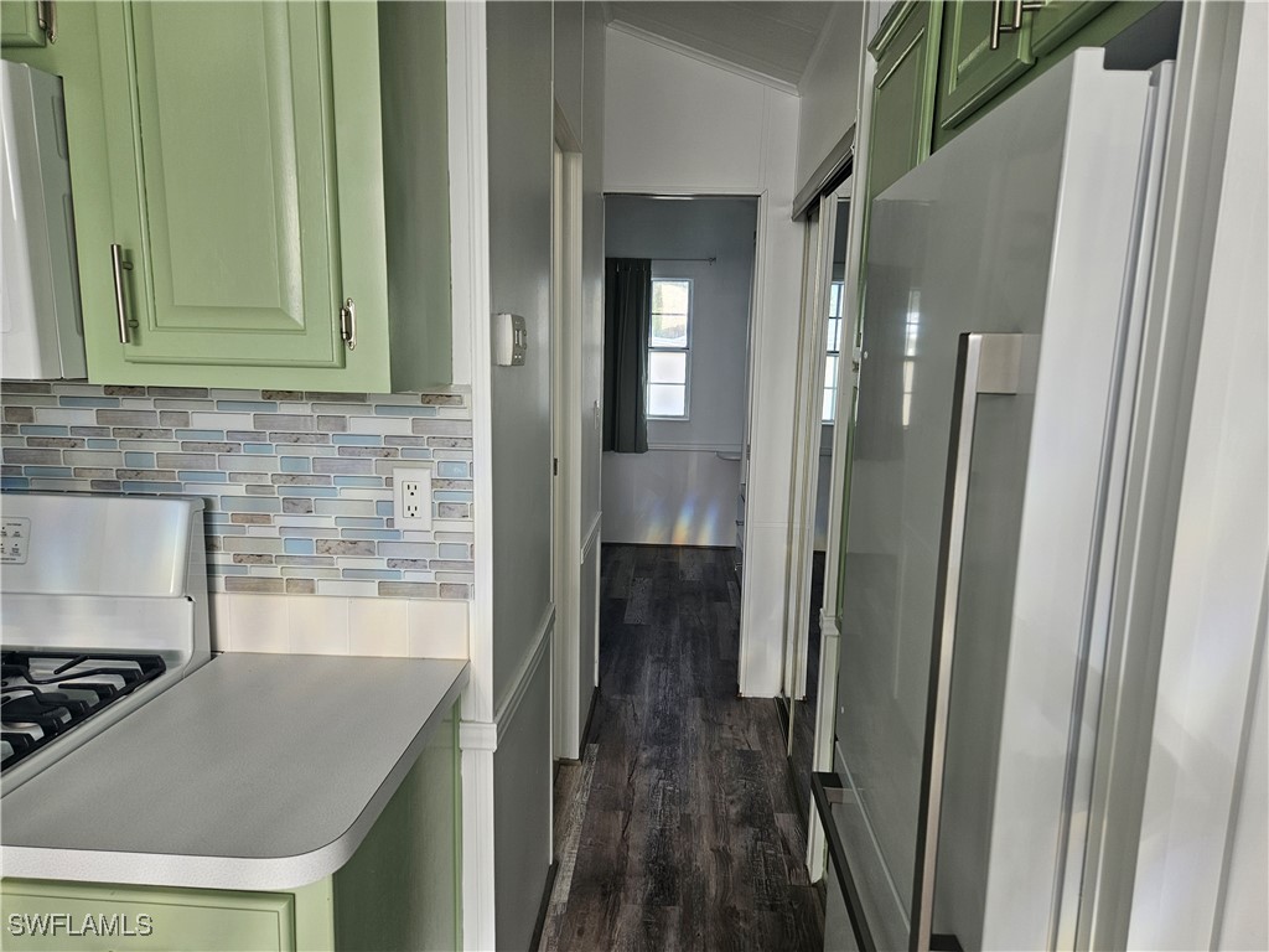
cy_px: 476
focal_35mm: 23
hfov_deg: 73.9
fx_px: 843
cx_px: 634
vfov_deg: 58.9
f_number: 1.8
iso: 40
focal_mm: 5.4
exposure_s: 1/120
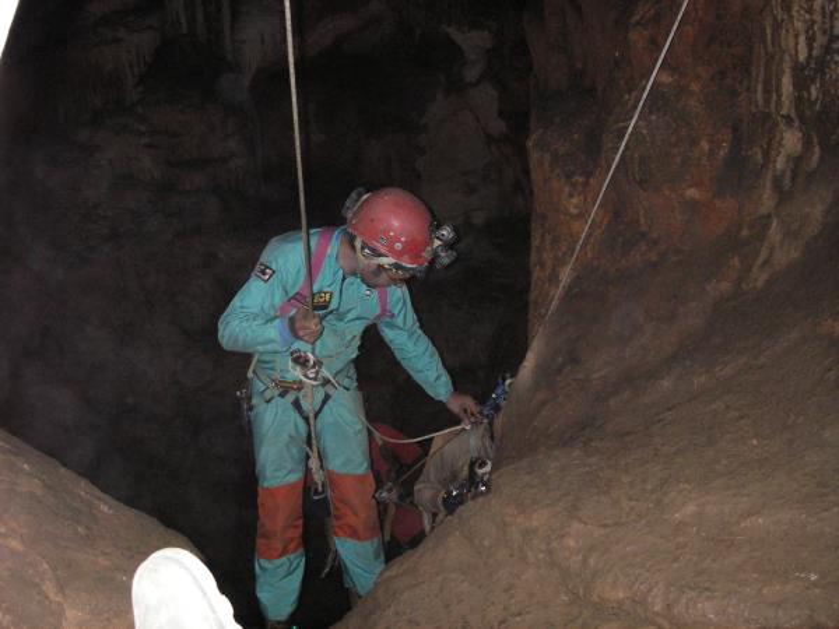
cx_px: 420
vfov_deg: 37.7
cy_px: 314
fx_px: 921
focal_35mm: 38
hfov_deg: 49.0
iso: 200
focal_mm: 6.3
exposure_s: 1/30
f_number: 3.3
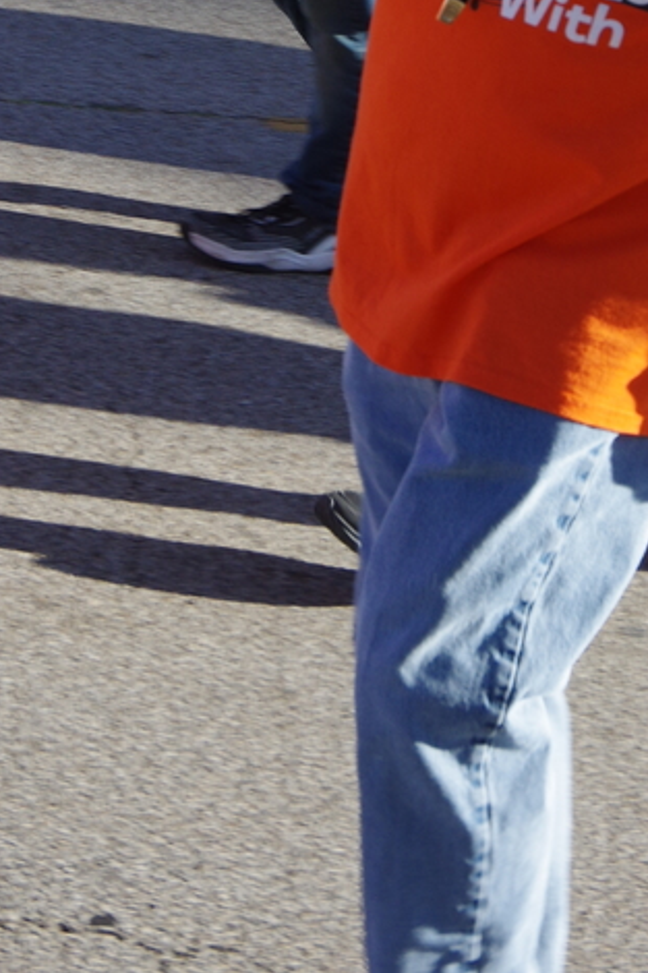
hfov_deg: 8.7
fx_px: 4242
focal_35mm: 157
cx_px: 494
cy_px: -4
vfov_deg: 12.9
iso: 400
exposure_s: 1/200
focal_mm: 48
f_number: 11
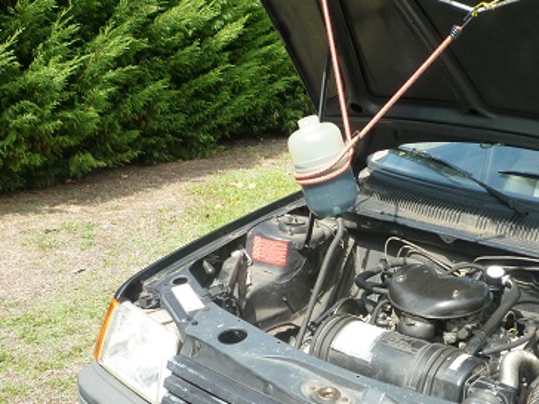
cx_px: 360
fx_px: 794
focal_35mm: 51
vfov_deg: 28.3
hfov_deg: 37.1
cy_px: 283
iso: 125
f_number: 3.3
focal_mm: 5.2
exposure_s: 1/250
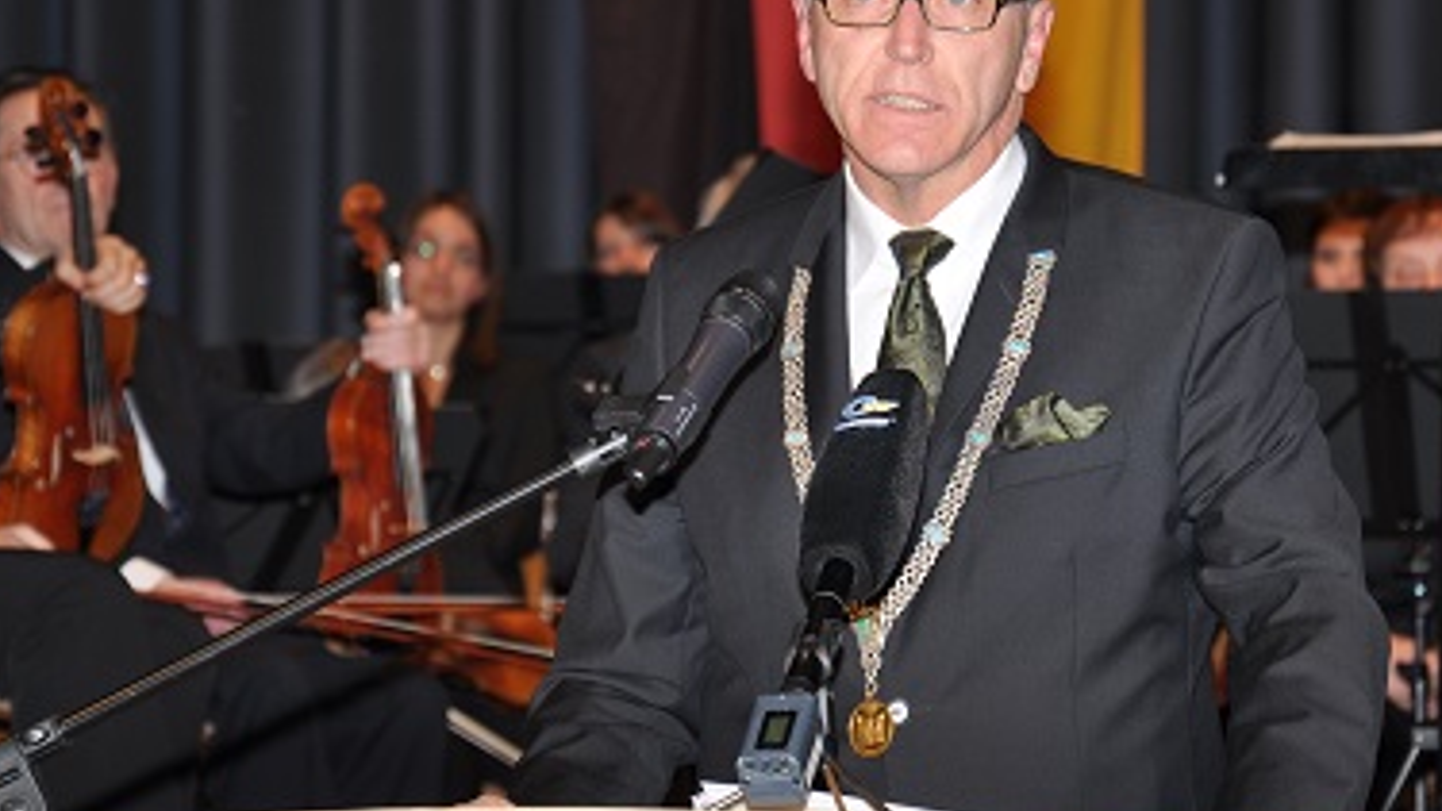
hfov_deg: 10.9
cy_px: 359
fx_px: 7571
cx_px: 879
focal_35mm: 198
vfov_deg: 6.1
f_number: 5.6
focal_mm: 98
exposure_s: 1/60
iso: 200
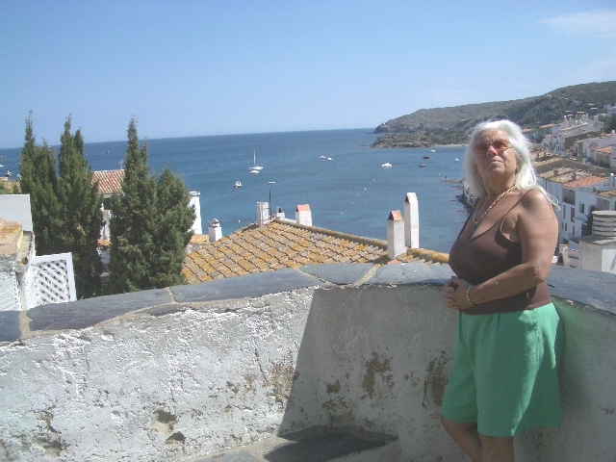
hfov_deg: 52.6
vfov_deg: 40.7
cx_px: 308
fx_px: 623
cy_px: 231
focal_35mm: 35
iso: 50
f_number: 4.3
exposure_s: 1/1000
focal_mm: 5.8
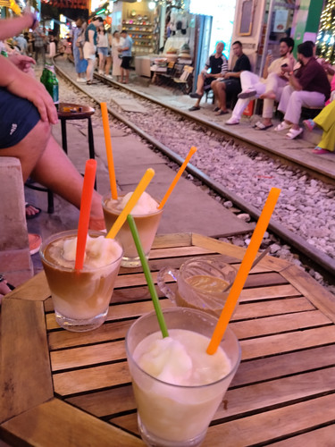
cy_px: 224
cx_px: 168
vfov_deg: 61.7
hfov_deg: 48.2
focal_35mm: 29
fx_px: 374
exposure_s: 1/33.3
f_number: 1.8
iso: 160
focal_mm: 4.22
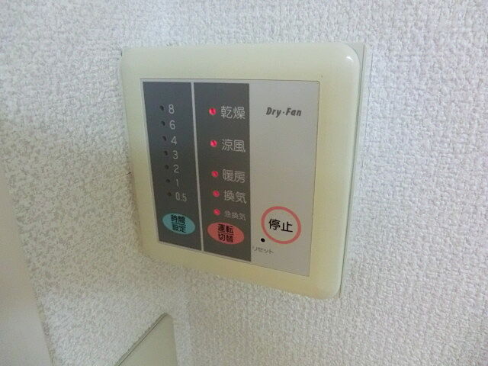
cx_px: 244
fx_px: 338
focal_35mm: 24
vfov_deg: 56.8
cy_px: 183
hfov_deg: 71.6
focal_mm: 4.3
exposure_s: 1/50
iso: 800
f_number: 3.2
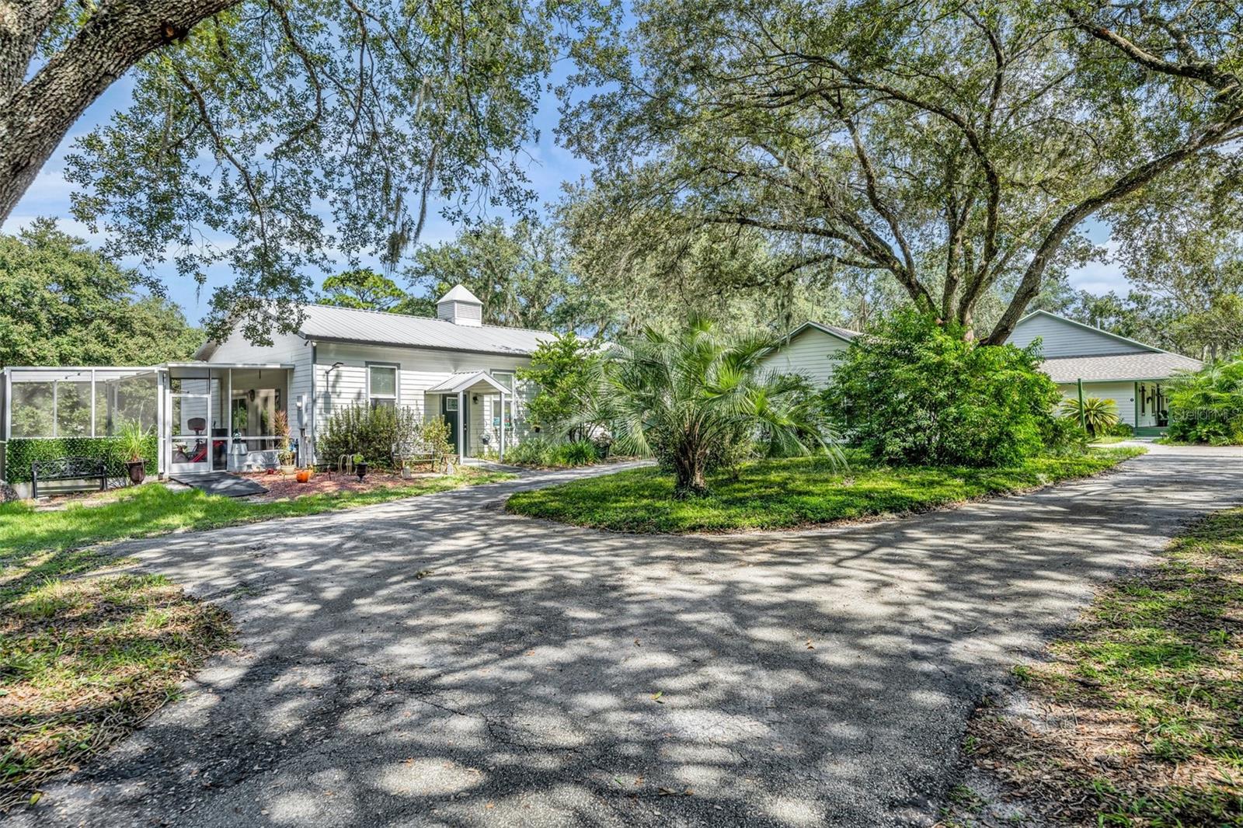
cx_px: 622
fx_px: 656
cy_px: 414
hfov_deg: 86.9
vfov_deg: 64.5
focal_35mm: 19
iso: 110
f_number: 5.6
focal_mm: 19
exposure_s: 1/250
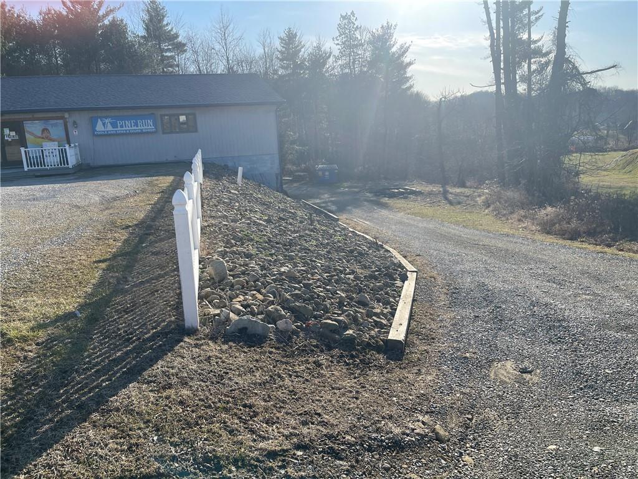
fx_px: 461
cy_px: 240
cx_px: 319
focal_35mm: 25
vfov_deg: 54.9
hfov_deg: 69.4
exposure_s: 1/2717
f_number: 1.6
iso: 32
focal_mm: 5.1
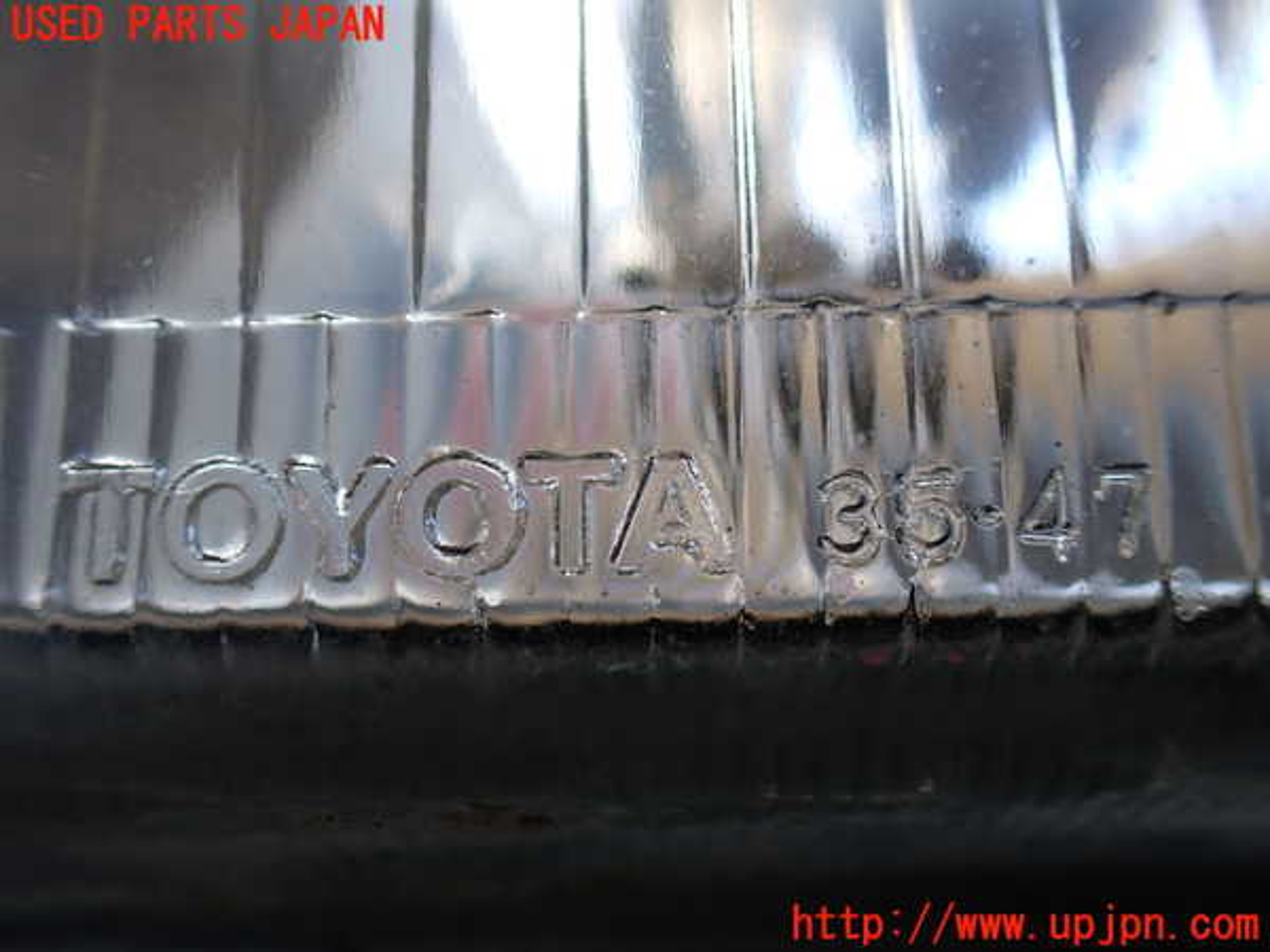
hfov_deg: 60.0
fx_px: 1101
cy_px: 476
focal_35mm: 30
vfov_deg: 46.8
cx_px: 635
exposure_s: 1/125
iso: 125
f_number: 2.3
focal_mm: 5.4
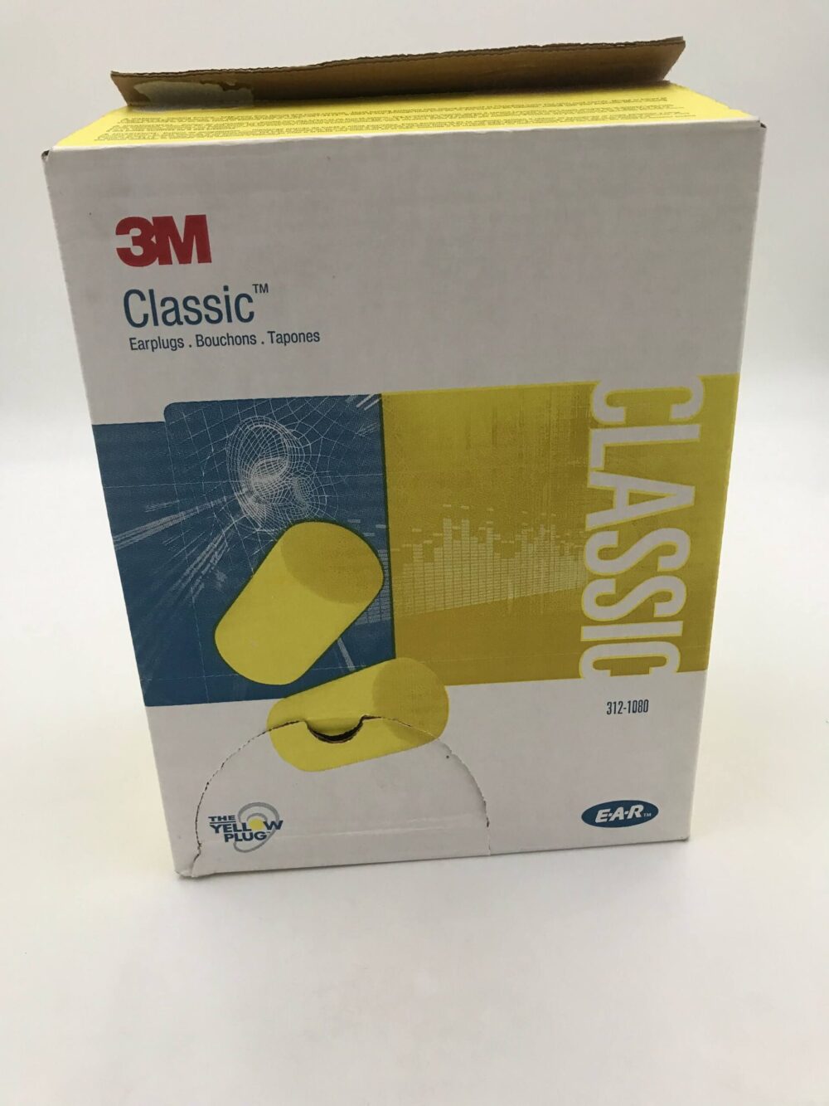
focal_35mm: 28
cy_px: 553
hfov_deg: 49.8
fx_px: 894
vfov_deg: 63.4
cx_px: 414
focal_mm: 3.99
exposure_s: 1/30
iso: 25
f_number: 1.8
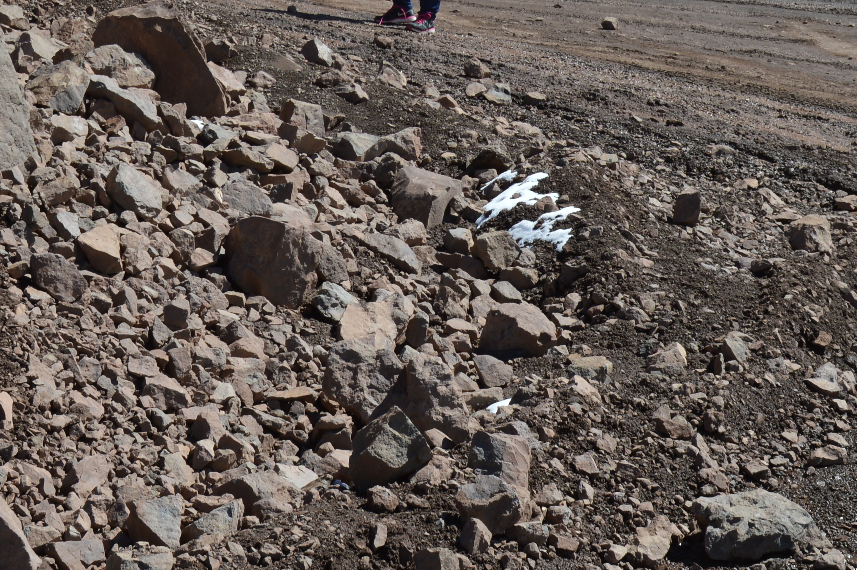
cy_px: -81
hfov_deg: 20.4
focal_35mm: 100
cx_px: 466
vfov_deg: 13.4
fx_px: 2378
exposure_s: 1/250
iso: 100
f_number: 8
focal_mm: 26
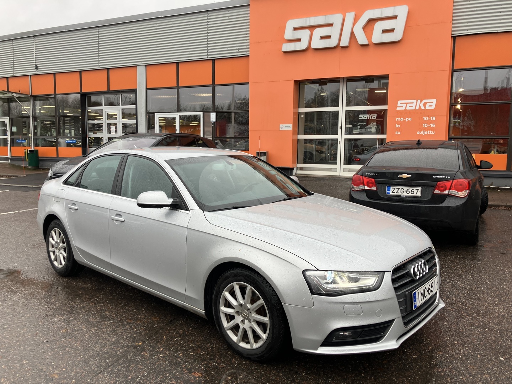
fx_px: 414
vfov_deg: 49.7
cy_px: 192
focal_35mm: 28
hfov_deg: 63.4
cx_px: 256
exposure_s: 1/121
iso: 25
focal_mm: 3.99
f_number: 1.8
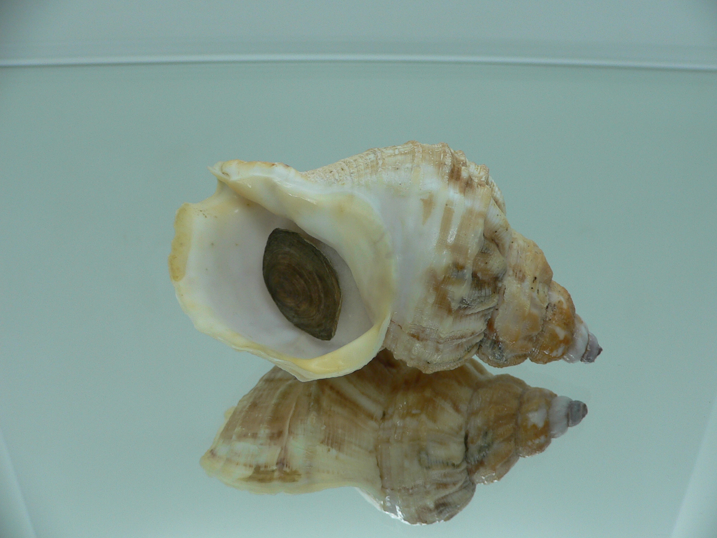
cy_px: 268
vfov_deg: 39.7
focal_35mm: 36
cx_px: 368
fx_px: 746
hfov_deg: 51.3
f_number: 2.8
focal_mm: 4.6
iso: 80
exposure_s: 1/60
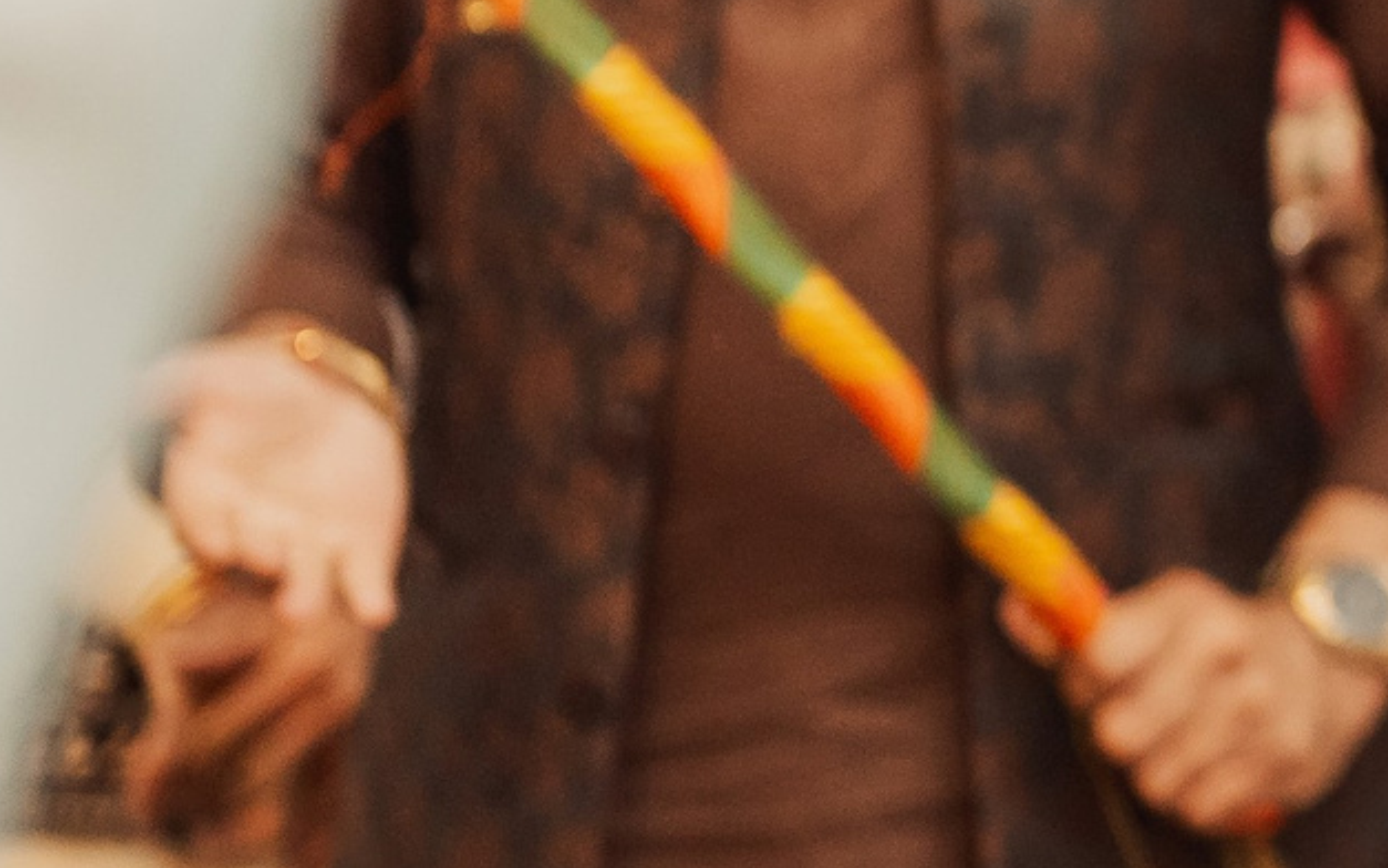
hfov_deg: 6.5
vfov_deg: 4.2
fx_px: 11803
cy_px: -335
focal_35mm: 312
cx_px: 2791
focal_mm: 50
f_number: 1.2
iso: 500
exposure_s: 1/200
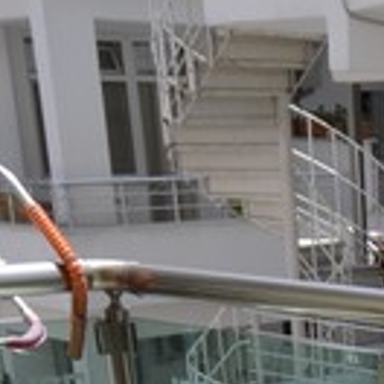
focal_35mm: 99
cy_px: 739
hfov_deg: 16.5
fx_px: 1242
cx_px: 512
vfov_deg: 14.8
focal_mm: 10
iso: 100
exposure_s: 1/250
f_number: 8
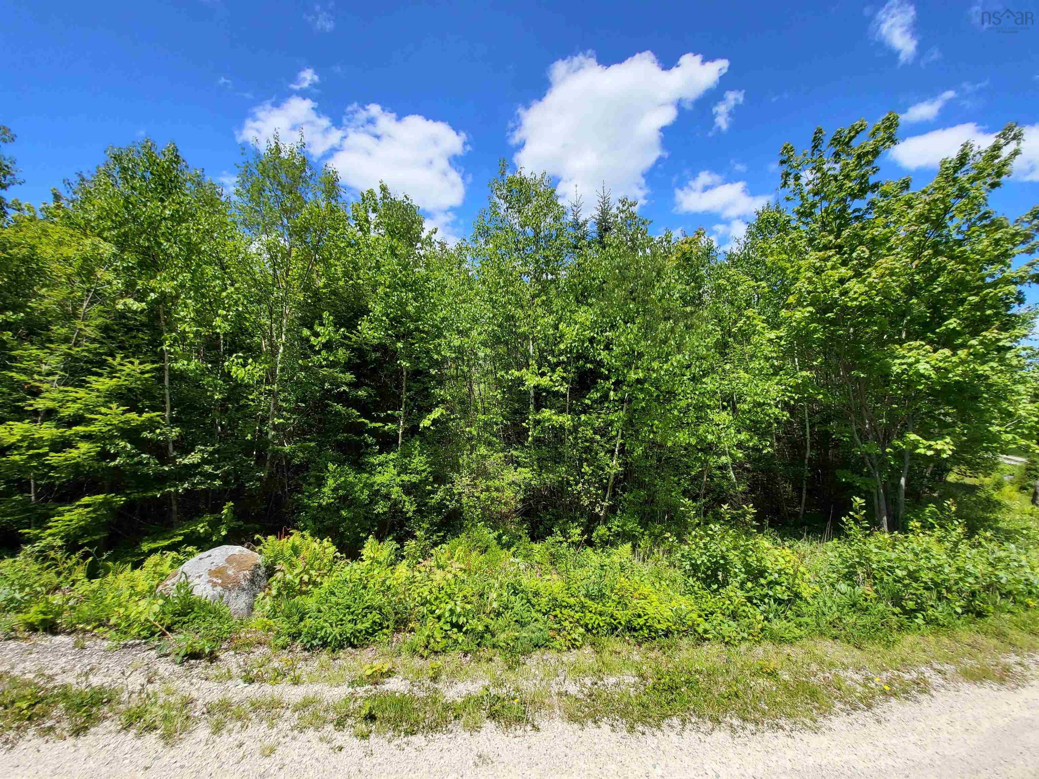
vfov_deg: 89.9
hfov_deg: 106.2
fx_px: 390
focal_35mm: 13
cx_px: 520
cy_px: 390
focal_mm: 1.74
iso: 32
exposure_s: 1/582
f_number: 2.2
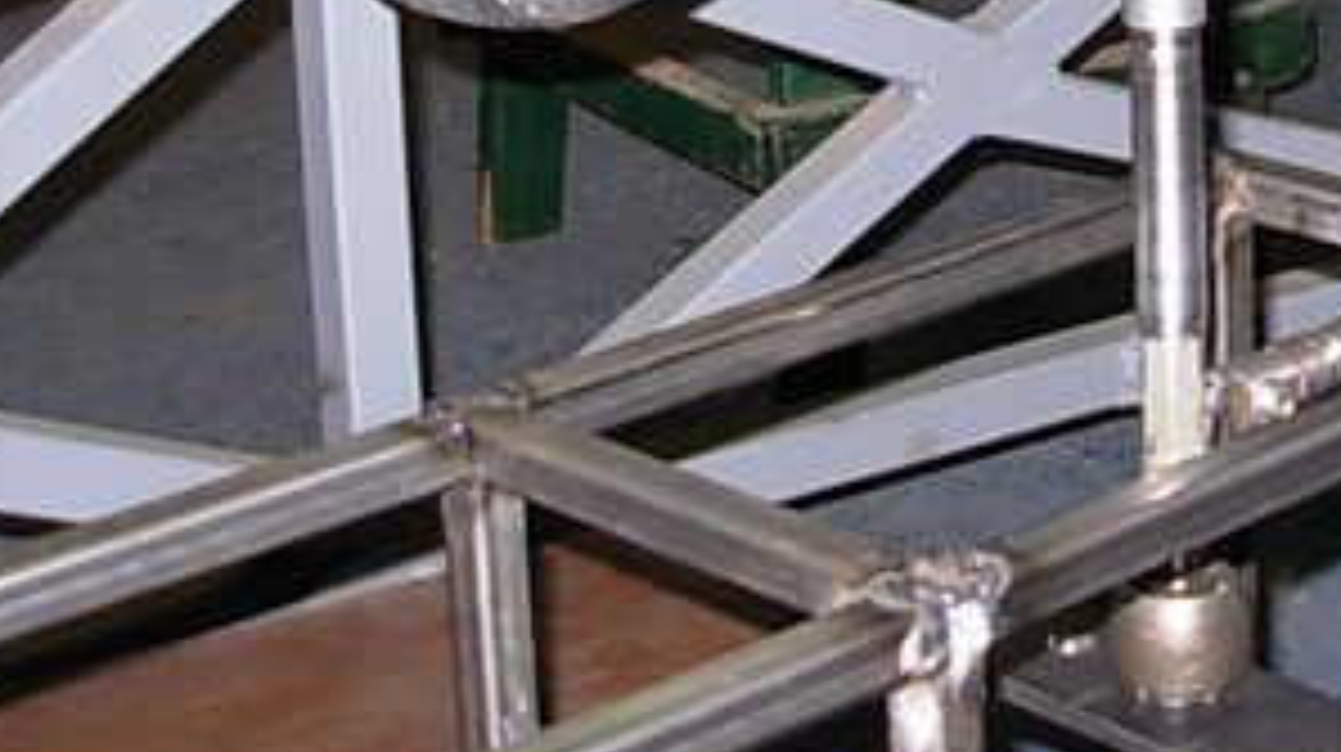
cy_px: 27
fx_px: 3162
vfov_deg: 13.4
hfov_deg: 23.5
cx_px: 1120
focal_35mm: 89
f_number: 2.9
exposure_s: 1/35.9
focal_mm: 6.3
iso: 56
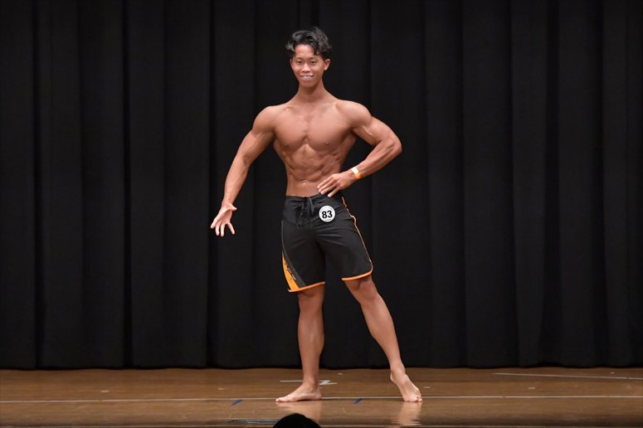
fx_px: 4017
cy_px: 214
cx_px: 322
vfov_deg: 6.1
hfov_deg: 9.2
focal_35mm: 225
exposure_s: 1/400
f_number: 5.6
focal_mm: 150
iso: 6400
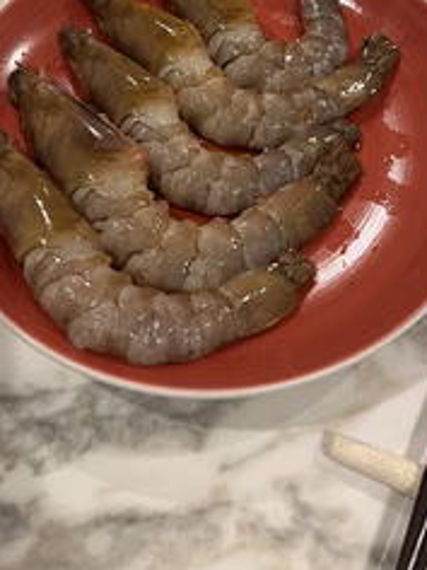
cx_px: 203
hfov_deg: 32.9
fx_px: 724
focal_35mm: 44
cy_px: 152
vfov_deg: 41.8
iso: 100
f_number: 1.5
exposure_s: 1/60
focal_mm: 5.7
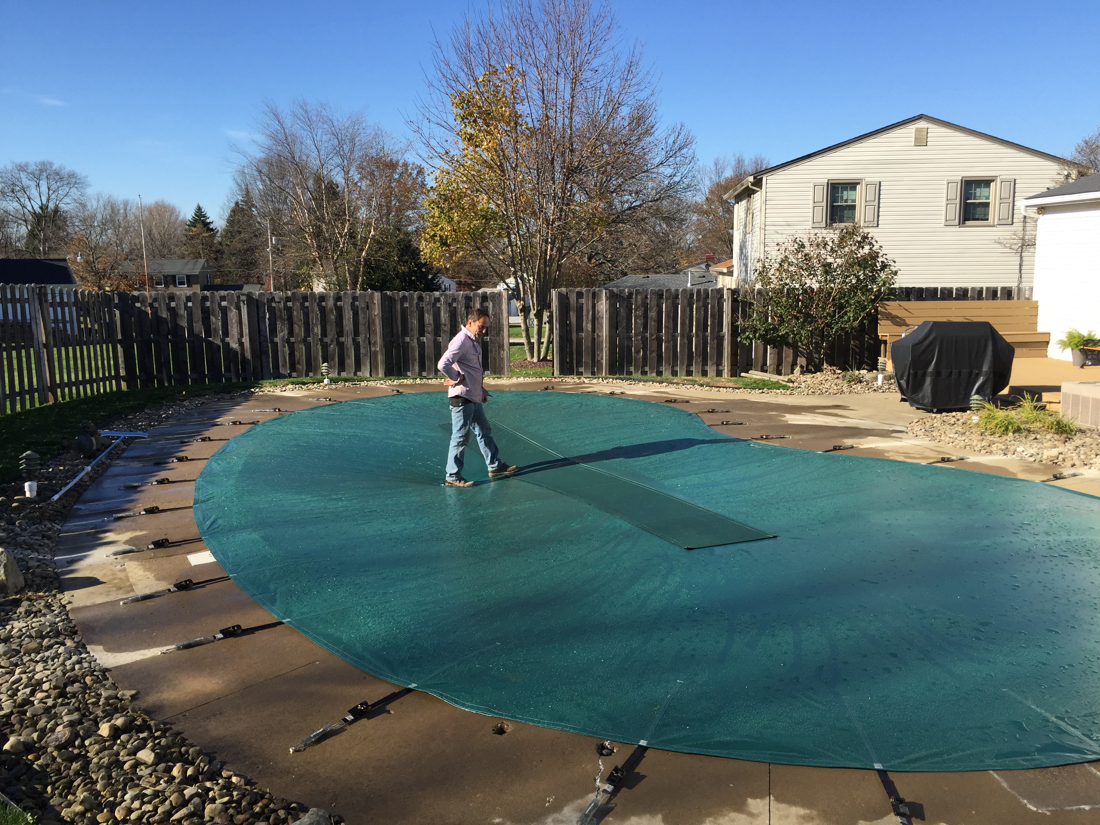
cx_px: 550
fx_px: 922
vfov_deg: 48.2
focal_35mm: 29
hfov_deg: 61.7
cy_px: 412
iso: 32
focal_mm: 4.15
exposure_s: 1/1412
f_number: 2.2
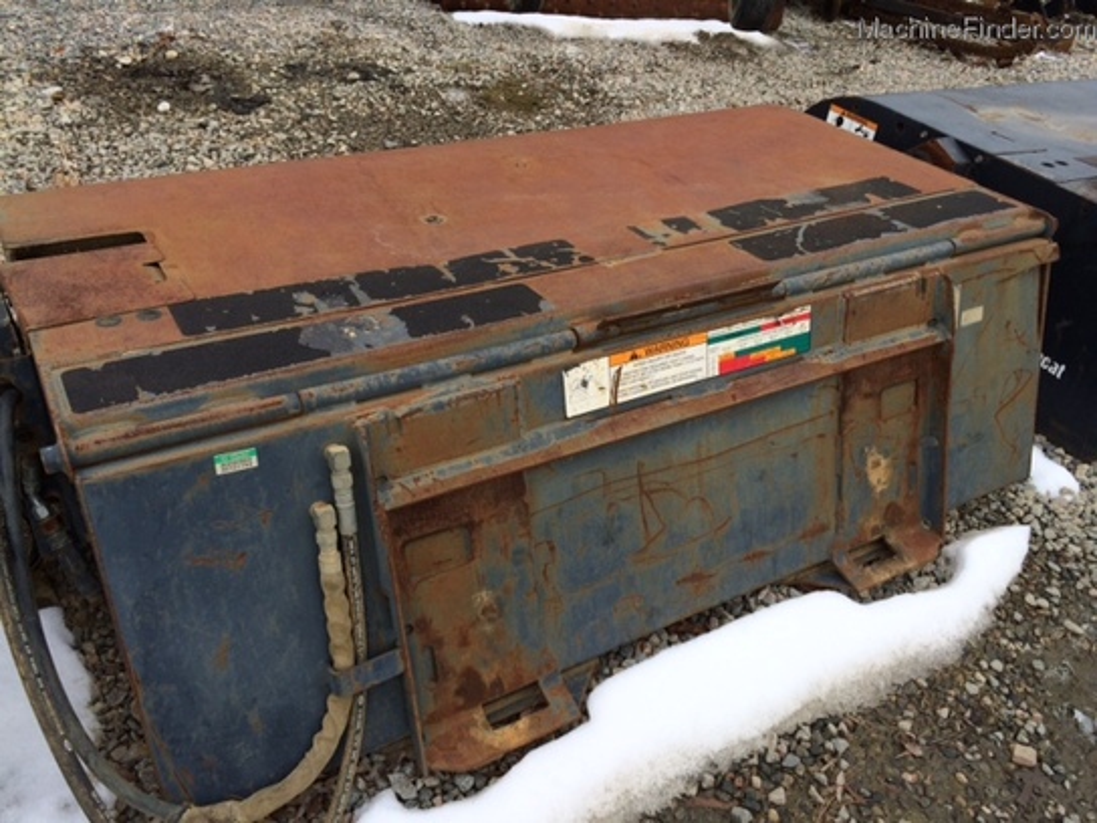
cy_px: 412
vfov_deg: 48.2
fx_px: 919
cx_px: 548
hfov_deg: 61.7
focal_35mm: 29
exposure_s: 1/707
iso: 32
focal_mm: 4.15
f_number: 2.2
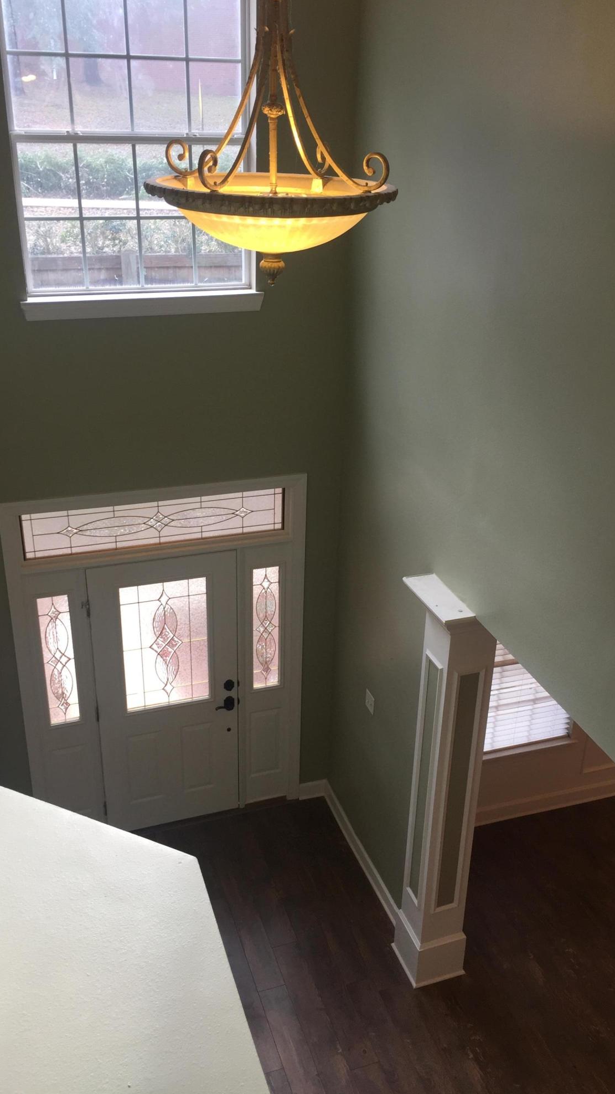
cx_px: 326
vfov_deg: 61.0
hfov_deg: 36.7
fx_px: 928
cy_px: 552
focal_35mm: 32
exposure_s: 1/60
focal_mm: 4.15
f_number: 2.2
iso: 32
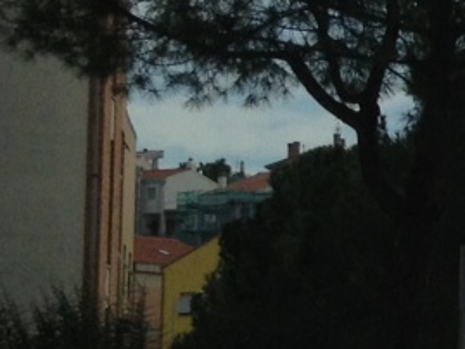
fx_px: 2849
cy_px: 183
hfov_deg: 8.3
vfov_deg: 7.0
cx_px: 1252
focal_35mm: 212
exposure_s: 1/1905
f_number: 2.4
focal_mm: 4.28
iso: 50
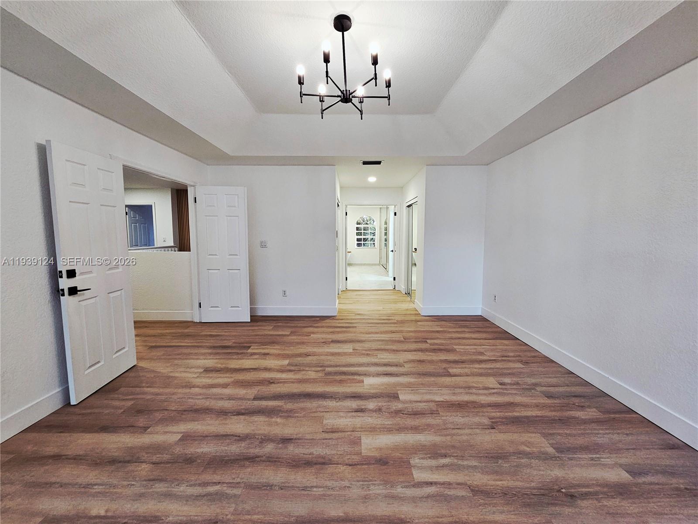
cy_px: 262
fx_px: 262
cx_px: 349
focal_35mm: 13
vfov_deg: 89.9
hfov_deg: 106.2
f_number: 2.2
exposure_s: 1/77.5
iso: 160
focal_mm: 2.2
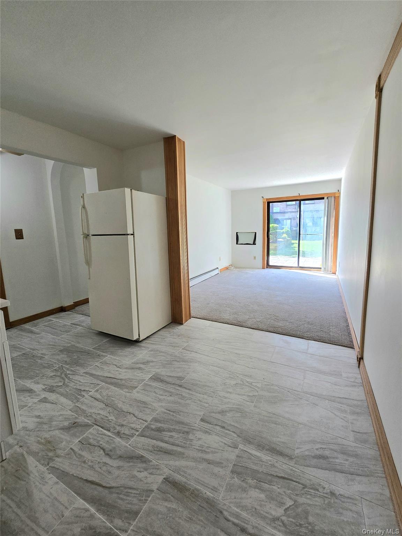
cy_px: 268
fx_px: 201
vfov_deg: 106.2
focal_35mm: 13
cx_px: 201
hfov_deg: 89.9
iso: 80
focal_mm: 2.2
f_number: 2.2
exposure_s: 1/120
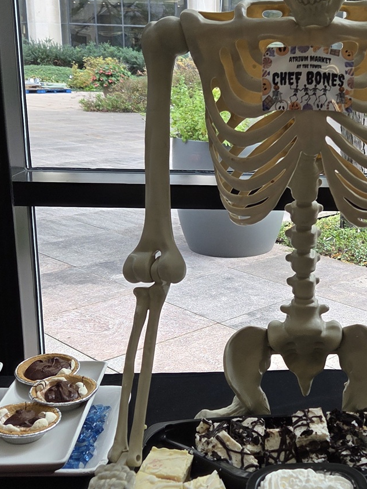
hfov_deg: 28.9
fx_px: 692
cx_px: 305
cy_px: 238
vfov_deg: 38.9
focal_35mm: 49
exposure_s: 1/180
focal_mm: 5.4
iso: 40
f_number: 1.8
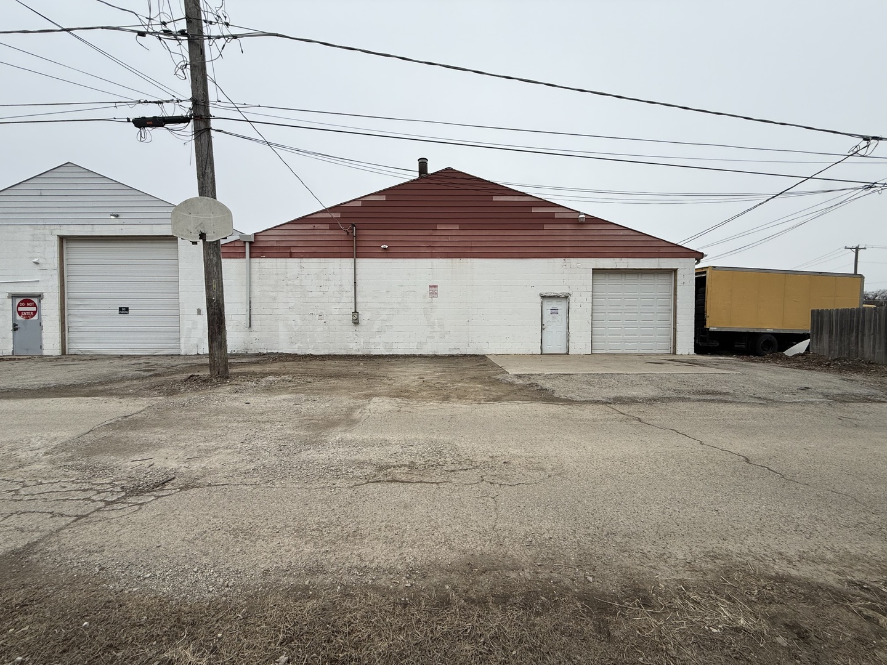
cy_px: 332
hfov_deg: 102.1
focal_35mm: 14
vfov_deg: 85.7
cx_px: 444
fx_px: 359
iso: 50
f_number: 2.2
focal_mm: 2.22
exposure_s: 1/1167
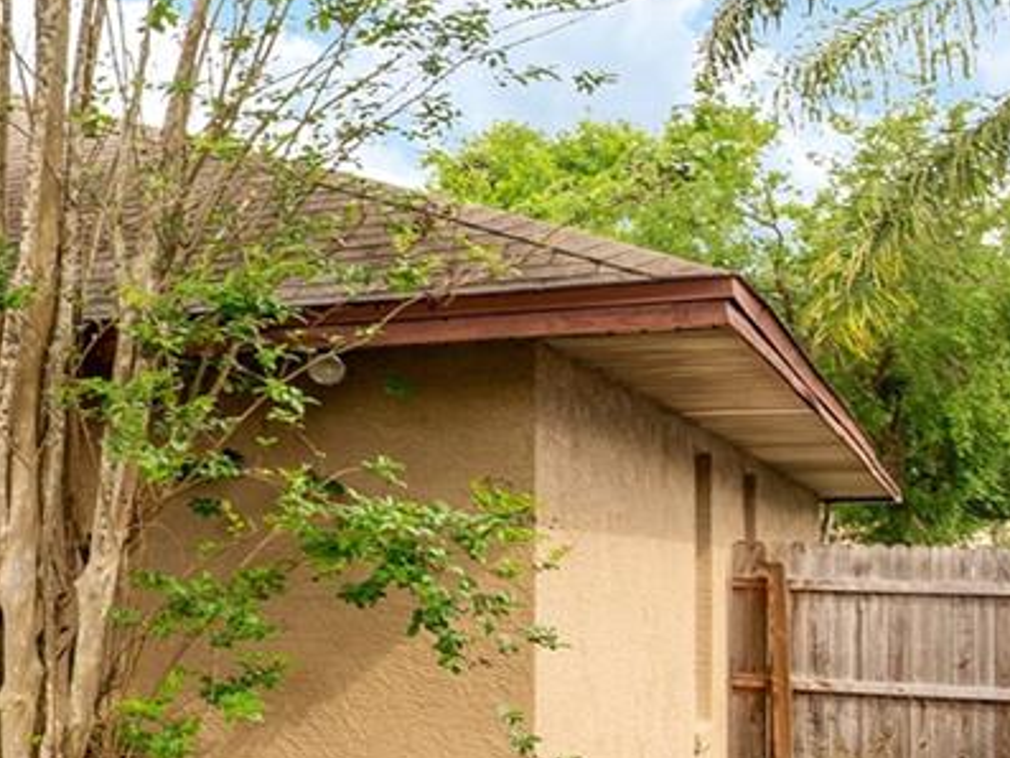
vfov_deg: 23.6
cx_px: -712
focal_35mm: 62
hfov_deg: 22.1
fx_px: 1810
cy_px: 501
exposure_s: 1/100
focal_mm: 16
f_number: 6.3
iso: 100
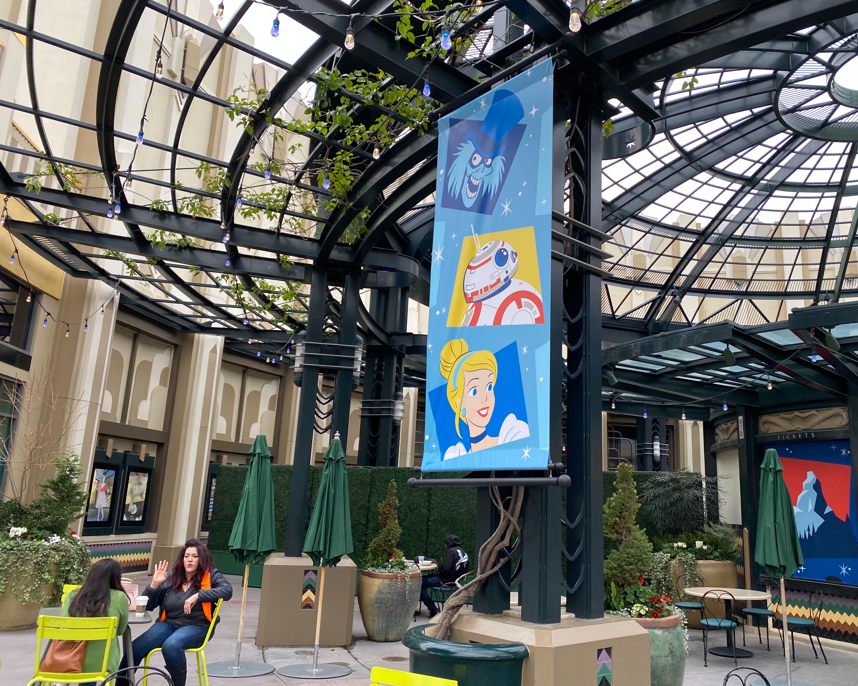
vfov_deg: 51.5
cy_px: 340
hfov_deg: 62.1
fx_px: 711
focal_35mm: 28
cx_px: 467
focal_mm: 4.25
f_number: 1.8
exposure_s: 1/124
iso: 32
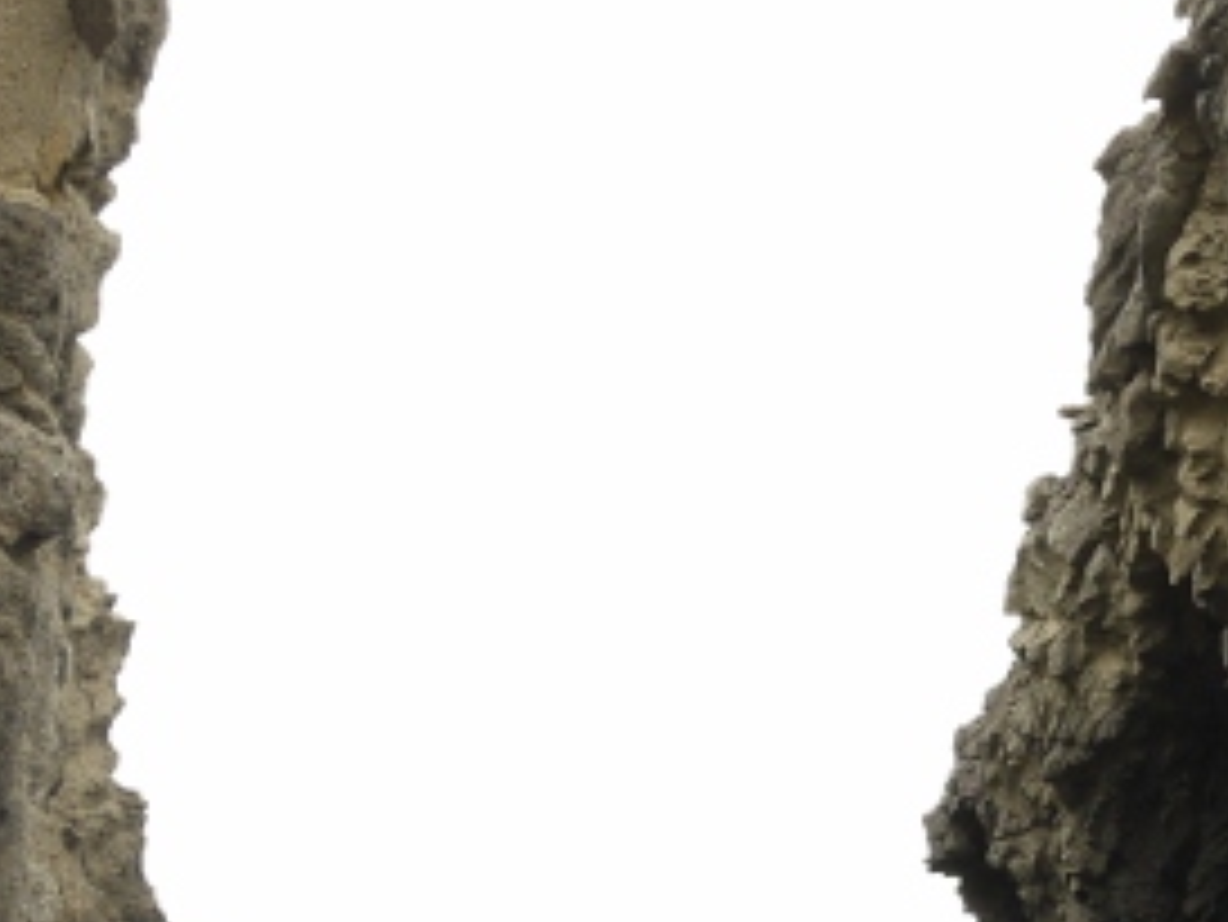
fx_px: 5820
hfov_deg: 11.9
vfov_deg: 9.0
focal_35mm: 164
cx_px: 1336
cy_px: 1034
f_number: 10
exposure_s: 1/60
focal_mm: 28
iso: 200
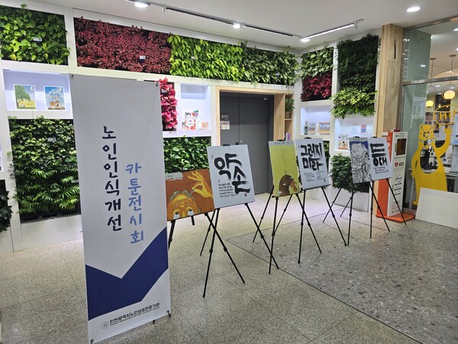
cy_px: 172
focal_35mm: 23
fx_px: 304
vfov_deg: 58.9
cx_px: 229
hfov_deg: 73.9
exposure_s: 1/120
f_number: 1.7
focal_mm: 6.3
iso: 64
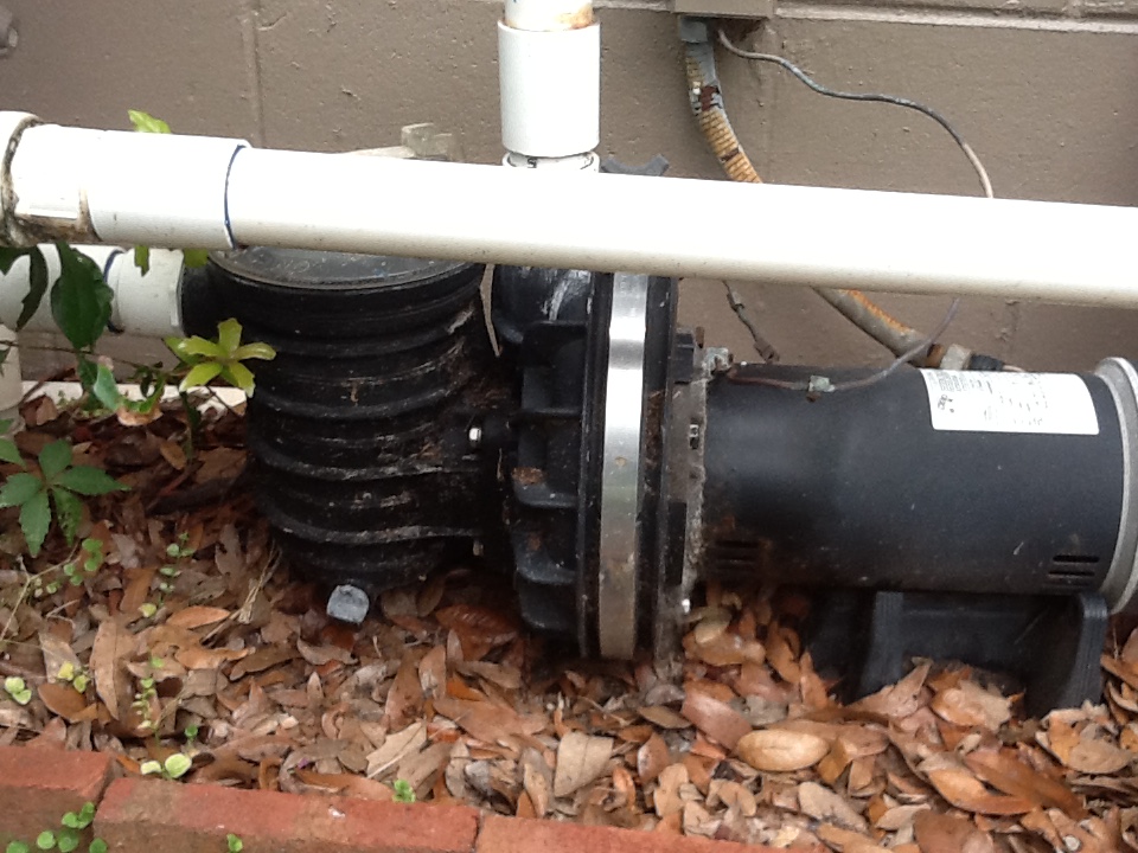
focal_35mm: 44
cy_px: 426
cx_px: 569
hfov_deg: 42.9
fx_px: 1446
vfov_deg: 32.9
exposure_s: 1/120
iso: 50
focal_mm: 2.03
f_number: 2.4
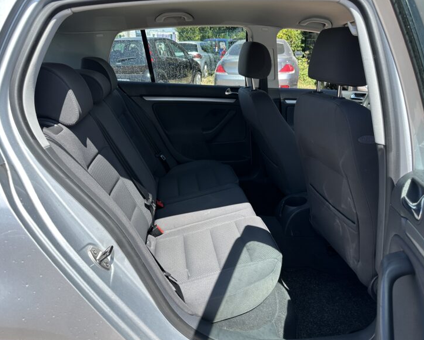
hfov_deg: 66.0
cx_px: 206
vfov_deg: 54.9
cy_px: 171
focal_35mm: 26
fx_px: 326
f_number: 1.78
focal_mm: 6.86
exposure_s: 1/1357
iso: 80
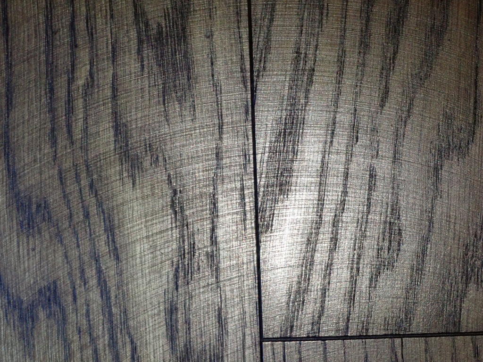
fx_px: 1395
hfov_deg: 19.6
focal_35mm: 100
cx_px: 242
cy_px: 181
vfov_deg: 14.8
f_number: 4.9
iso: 800
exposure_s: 1/100
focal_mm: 18
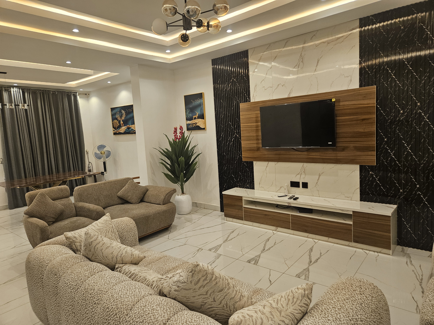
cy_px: 162
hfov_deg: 73.9
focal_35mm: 23
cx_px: 217
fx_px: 288
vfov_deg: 58.9
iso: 160
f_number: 1.8
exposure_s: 1/100
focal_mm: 5.4
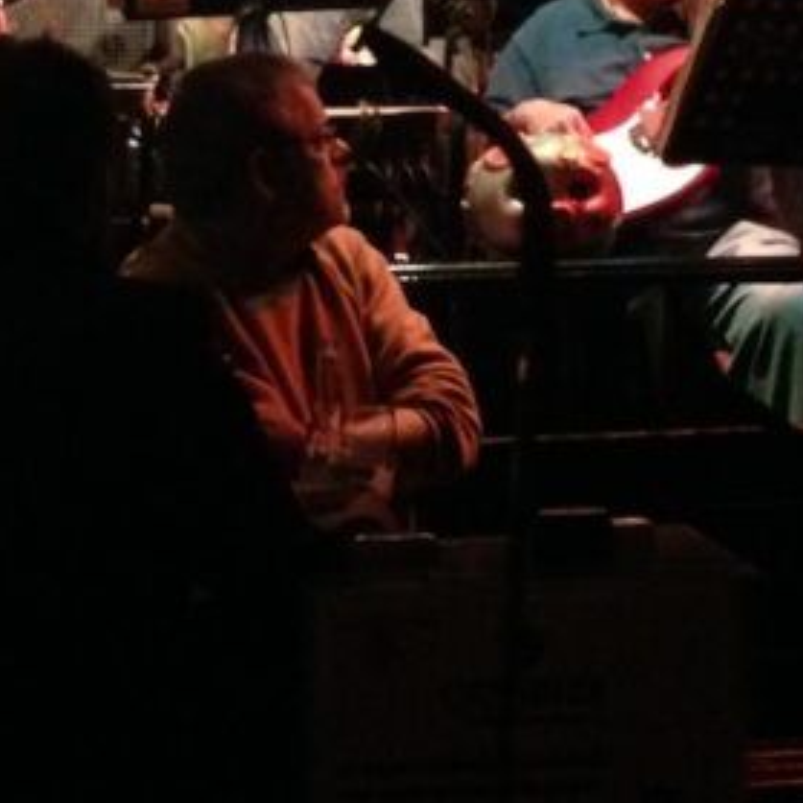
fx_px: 2808
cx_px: 636
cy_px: -210
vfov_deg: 15.6
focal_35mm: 107
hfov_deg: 16.2
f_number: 2.4
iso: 500
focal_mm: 4.12
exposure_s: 1/15
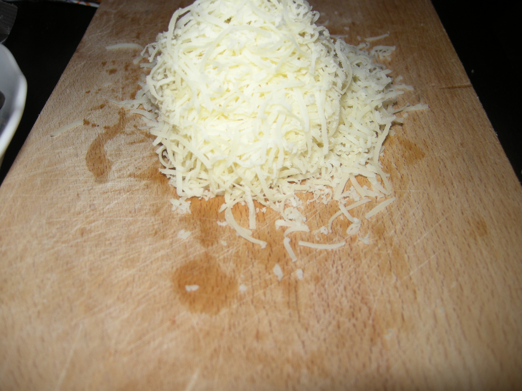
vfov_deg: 40.7
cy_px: 196
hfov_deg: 52.6
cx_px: 261
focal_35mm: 35
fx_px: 528
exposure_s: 1/60
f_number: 2.7
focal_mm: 7.5
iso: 64
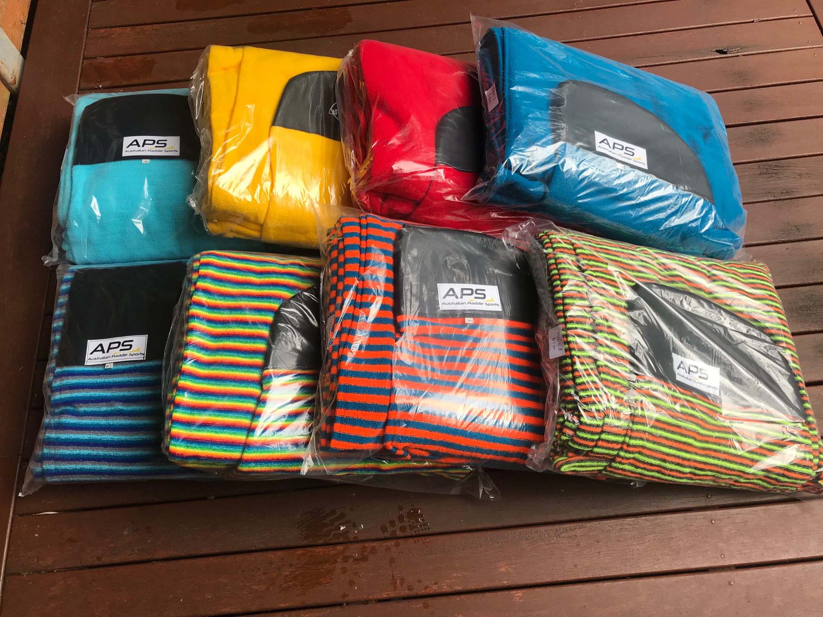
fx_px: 666
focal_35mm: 28
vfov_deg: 49.7
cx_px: 412
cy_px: 308
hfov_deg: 63.4
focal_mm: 3.99
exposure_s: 1/529
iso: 20
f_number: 1.8
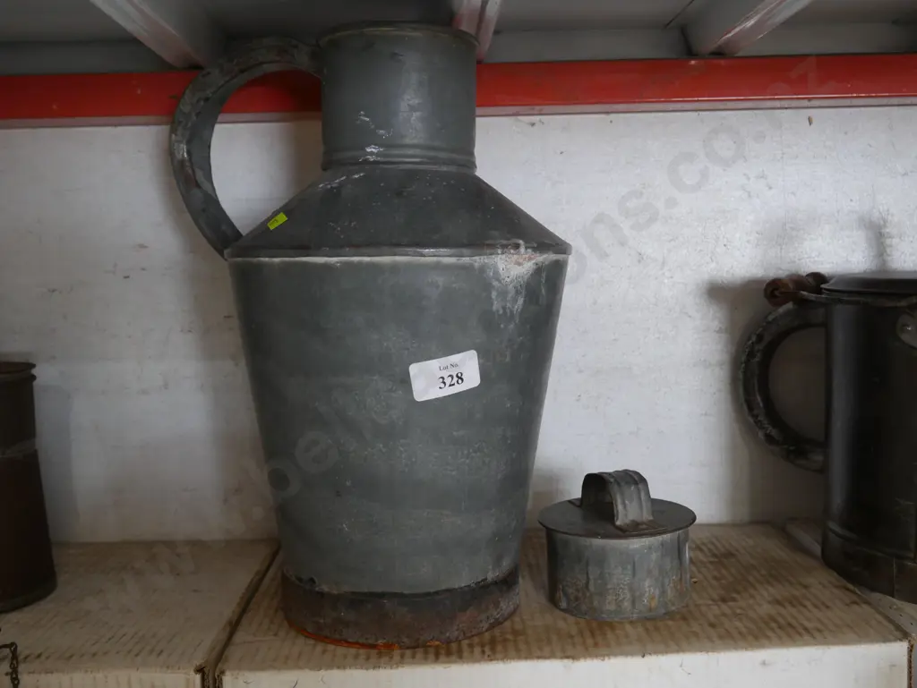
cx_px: 458
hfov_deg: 53.9
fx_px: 901
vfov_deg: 41.8
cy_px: 344
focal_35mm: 34
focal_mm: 17
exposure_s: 1/60
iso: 1000
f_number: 4.5
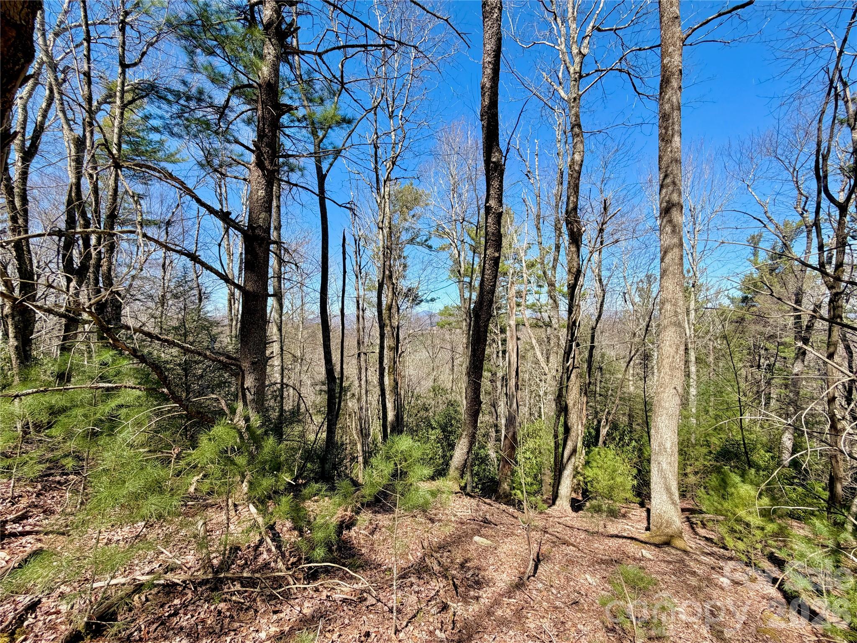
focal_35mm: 14
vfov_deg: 85.7
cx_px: 428
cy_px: 322
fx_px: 347
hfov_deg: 102.1
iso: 40
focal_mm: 2.22
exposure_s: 1/638
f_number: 2.2
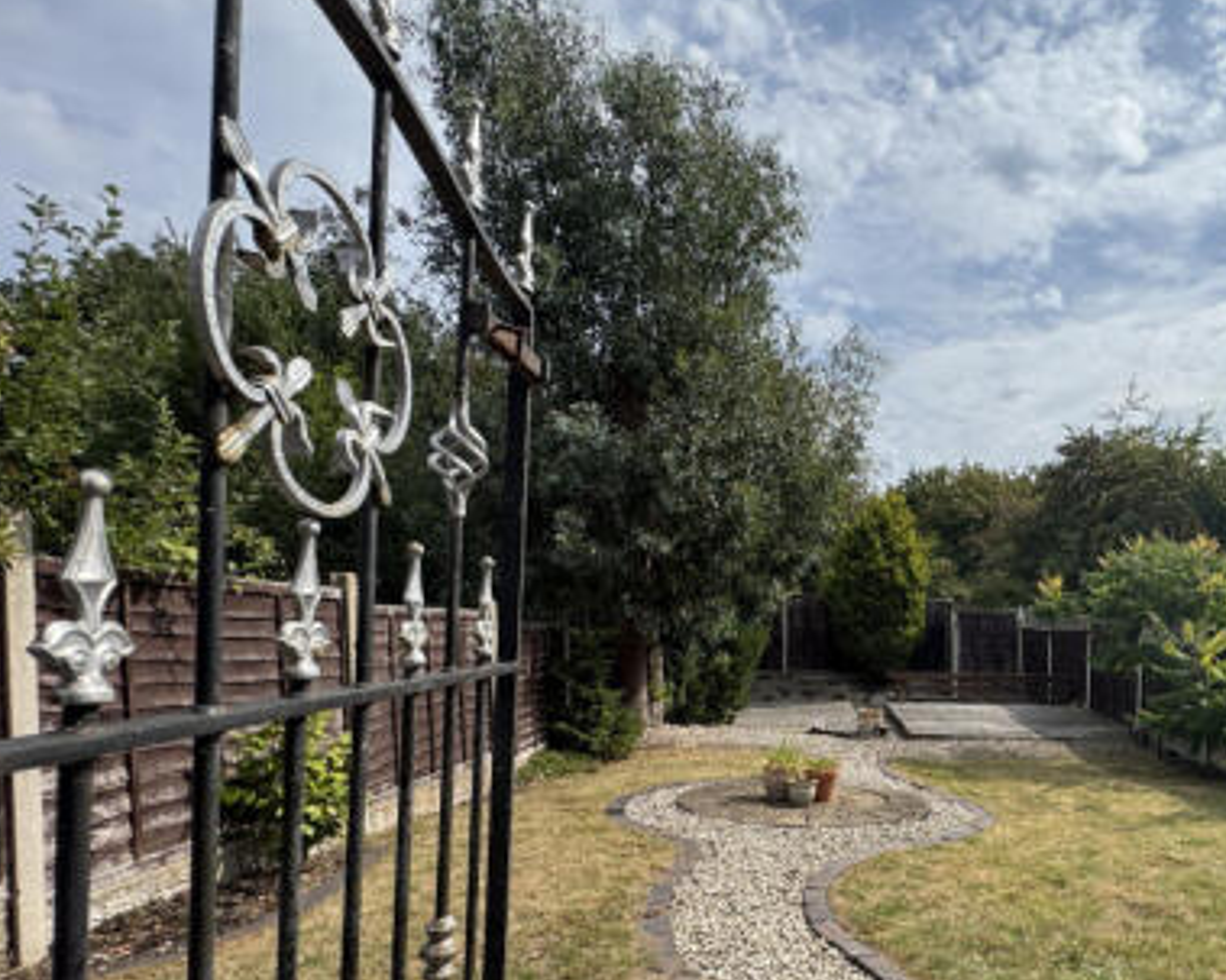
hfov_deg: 72.4
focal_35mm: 21
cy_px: 639
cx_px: 917
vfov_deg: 64.1
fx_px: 762
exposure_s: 1/1567
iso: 50
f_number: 2.2
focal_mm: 2.22
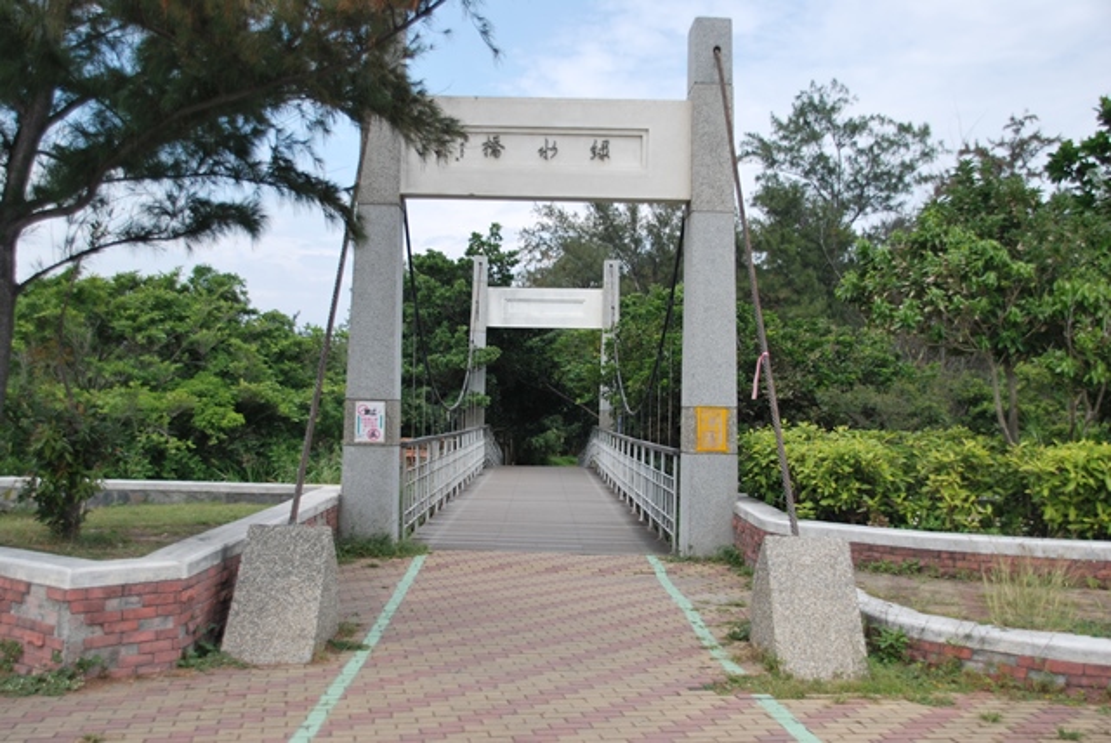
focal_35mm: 44
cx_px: 556
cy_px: 372
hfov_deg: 44.9
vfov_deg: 30.9
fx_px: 1344
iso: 100
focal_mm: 29
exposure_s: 1/500
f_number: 4.2
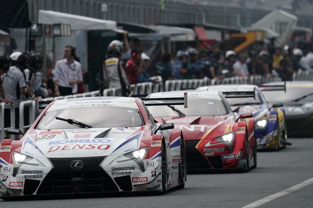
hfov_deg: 3.4
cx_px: 156
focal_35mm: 600
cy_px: 104
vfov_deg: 2.3
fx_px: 5216
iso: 200
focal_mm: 600
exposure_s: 1/500
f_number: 8
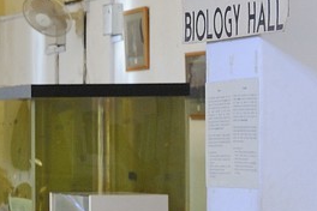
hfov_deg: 6.9
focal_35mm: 273
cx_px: -602
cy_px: 137
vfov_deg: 5.0
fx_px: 2404
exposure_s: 1/25
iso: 800
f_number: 5.6
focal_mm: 45
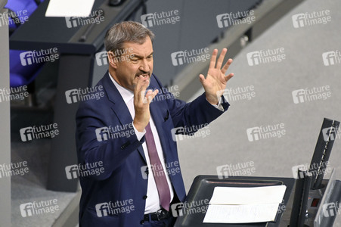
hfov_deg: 4.1
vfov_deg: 2.7
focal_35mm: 500
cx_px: 170
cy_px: 114
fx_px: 4733
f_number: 5.6
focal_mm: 500
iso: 10000
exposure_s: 1/400
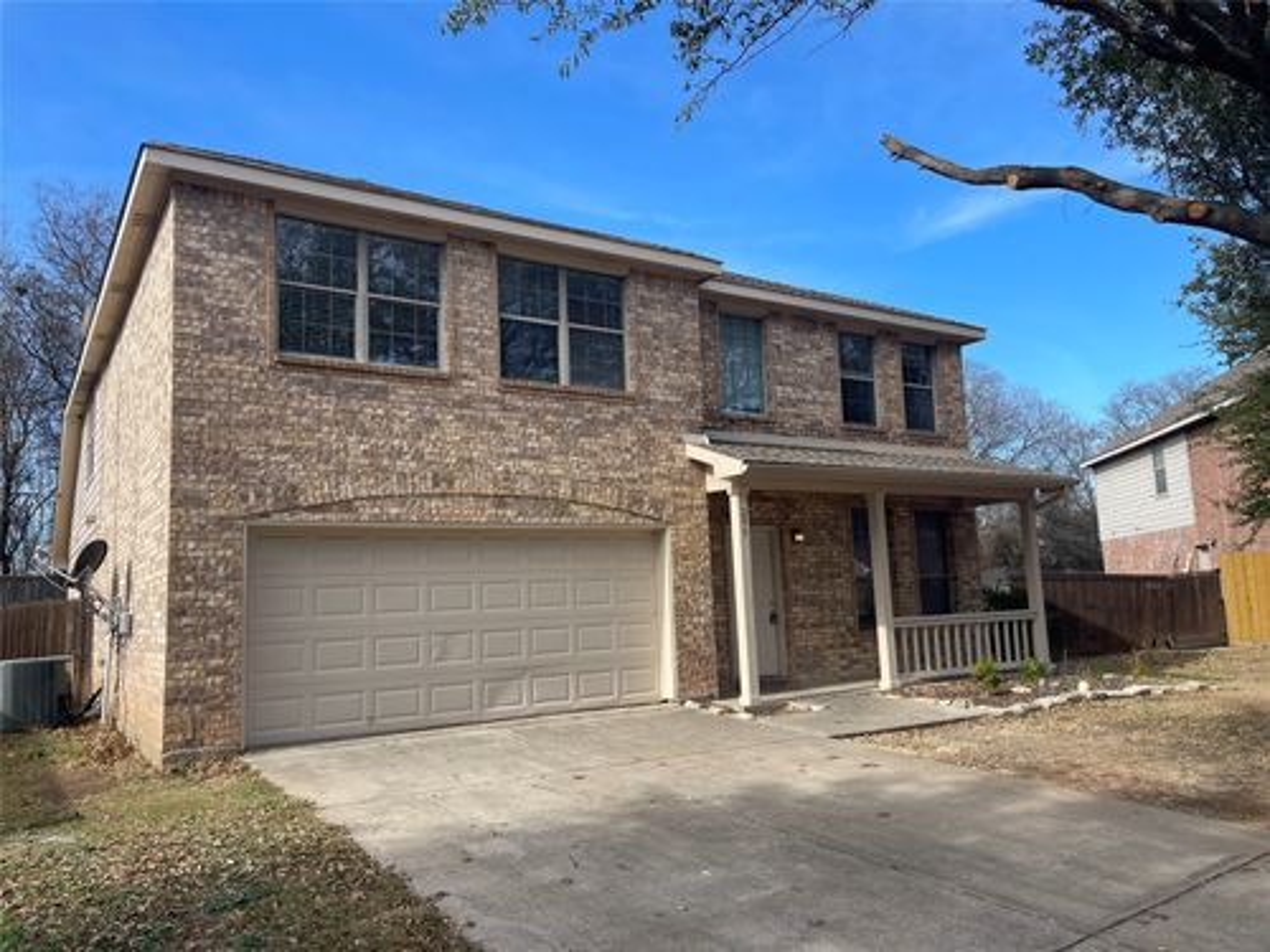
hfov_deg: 69.4
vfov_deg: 54.9
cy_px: 476
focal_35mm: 25
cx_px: 635
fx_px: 917
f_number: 1.6
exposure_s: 1/1689
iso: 32
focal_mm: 5.1
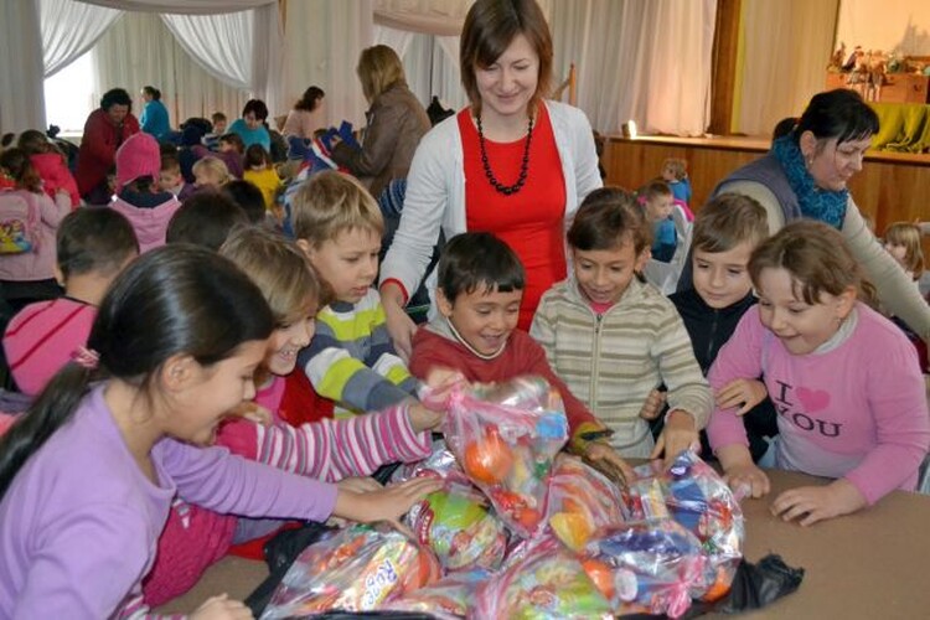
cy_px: 310
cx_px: 465
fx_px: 930
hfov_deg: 53.1
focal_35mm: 36
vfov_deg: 36.9
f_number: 4
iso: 3200
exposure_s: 1/60
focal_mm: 24
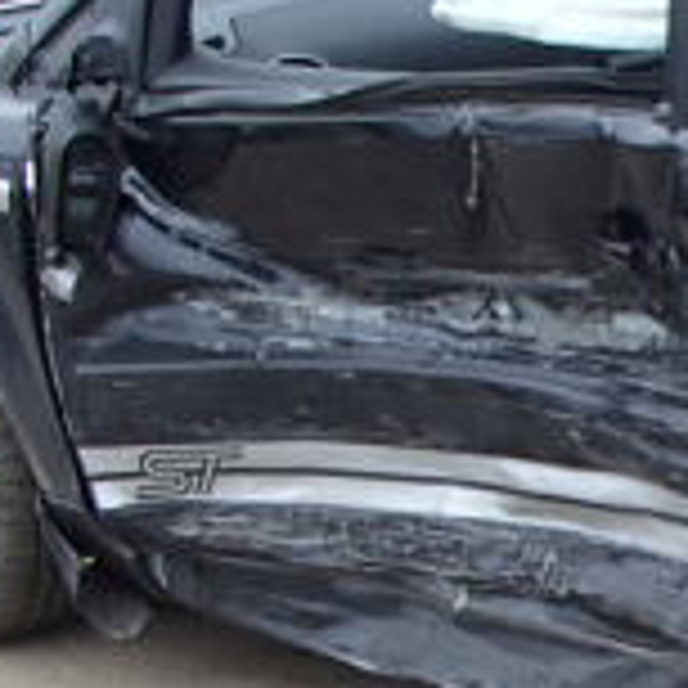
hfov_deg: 12.2
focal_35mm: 133
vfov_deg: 13.0
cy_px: 666
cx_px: 1156
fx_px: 2991
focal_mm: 6.45
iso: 250
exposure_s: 1/40
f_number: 4.5
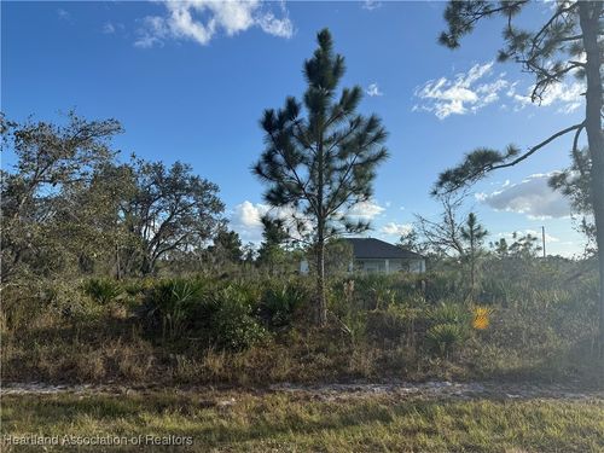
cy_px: 226
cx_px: 302
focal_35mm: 24
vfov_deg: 56.8
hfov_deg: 71.6
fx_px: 419
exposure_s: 1/3759
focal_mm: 6.76
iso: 80
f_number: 1.78
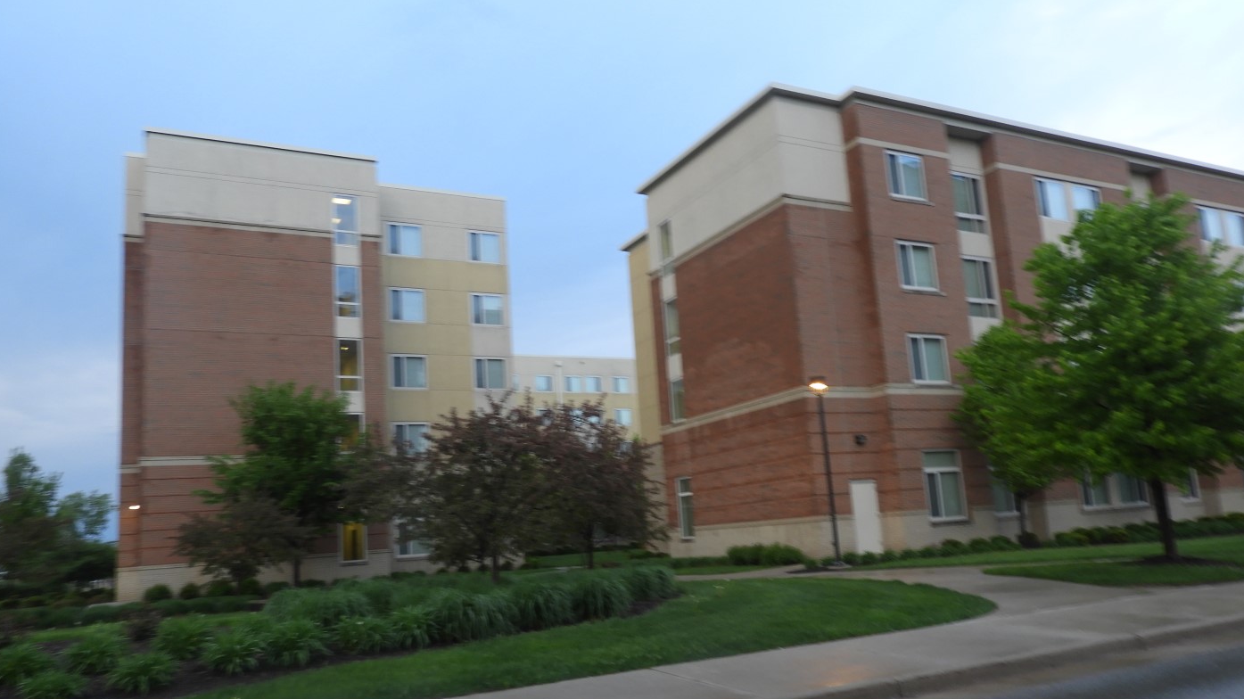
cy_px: 394
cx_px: 636
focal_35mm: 27
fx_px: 890
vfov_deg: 42.8
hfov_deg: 69.9
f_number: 3.3
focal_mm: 4.3
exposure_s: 1/40
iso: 100
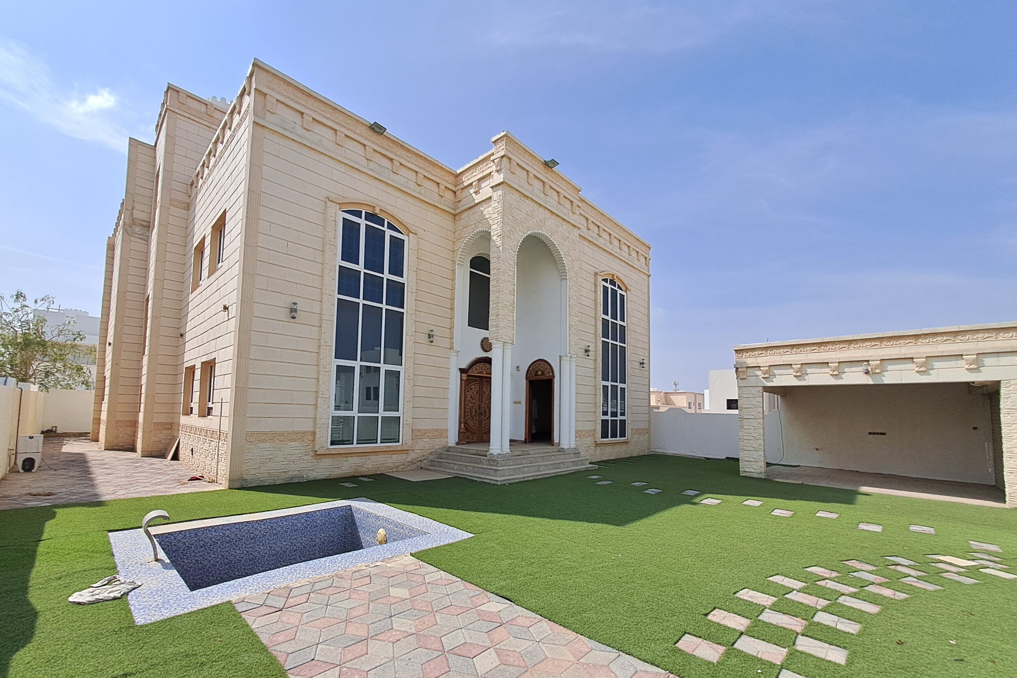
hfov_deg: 104.2
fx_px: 395
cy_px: 383
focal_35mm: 14
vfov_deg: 80.8
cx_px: 493
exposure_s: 1/3185
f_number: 2.2
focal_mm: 1.42
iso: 40
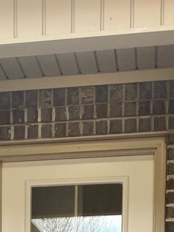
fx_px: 710
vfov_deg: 16.1
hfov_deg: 13.7
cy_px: 398
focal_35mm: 106
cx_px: -3
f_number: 1.8
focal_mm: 4.25
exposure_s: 1/122
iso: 80
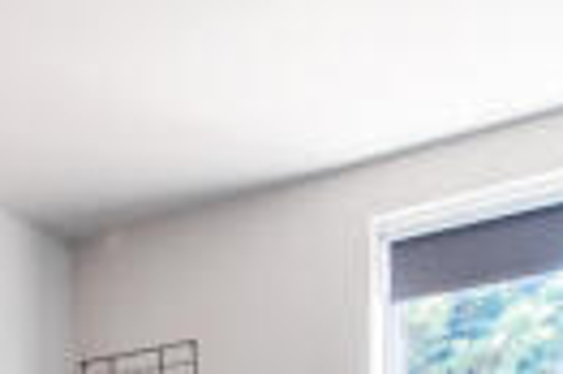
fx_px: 906
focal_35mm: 58
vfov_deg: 19.9
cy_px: 574
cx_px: 21
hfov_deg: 32.2
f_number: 14
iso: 100
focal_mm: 16
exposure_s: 1/2
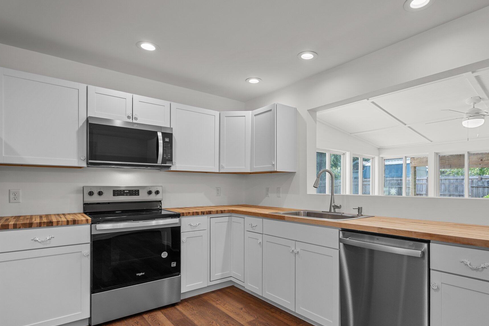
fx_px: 258
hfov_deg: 86.5
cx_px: 273
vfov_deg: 64.3
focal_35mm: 19
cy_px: 185
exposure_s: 1/15
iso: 400
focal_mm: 16
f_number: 4
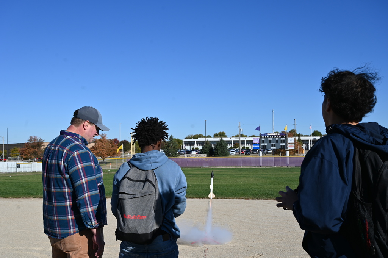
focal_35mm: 41
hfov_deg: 47.4
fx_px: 442
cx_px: 194
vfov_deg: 32.6
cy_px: 129
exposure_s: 1/500
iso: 100
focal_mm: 41
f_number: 8
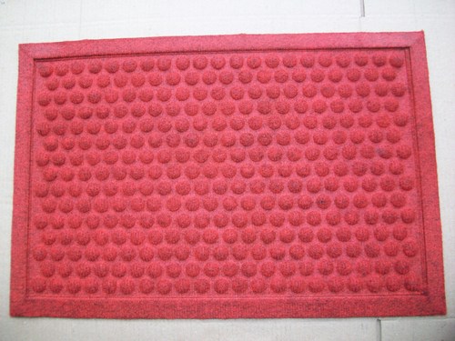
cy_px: 170
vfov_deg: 44.2
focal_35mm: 32
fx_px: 421
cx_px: 228
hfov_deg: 56.8
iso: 64
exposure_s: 1/80
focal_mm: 5.7
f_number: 2.8
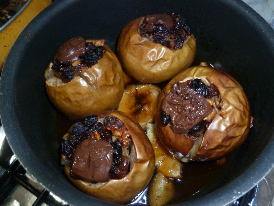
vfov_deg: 49.7
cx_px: 137
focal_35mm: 28
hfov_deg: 63.4
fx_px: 222
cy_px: 103
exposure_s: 1/30
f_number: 2.8
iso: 320
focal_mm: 5
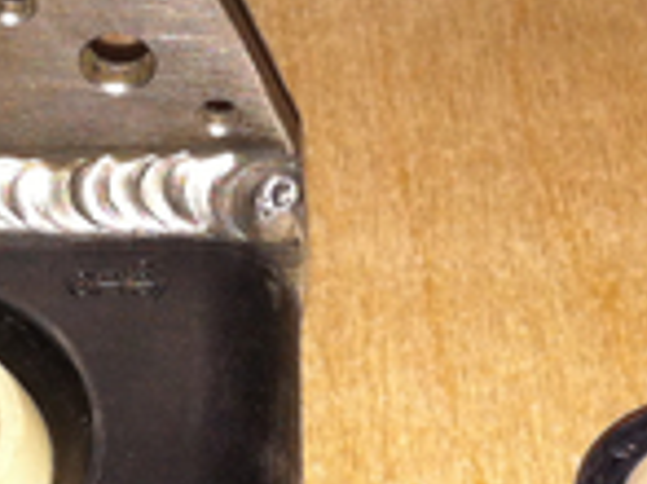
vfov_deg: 9.7
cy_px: 409
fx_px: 2839
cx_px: 440
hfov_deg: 13.0
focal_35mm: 152
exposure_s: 1/45
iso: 80
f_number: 2.8
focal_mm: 3.85
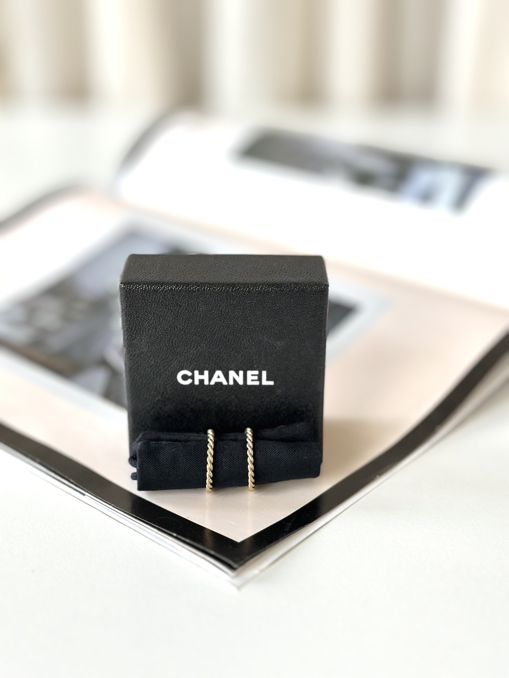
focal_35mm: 48
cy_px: 339
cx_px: 254
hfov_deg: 30.3
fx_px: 941
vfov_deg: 39.7
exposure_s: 1/100
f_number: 1.78
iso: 125
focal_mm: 6.86
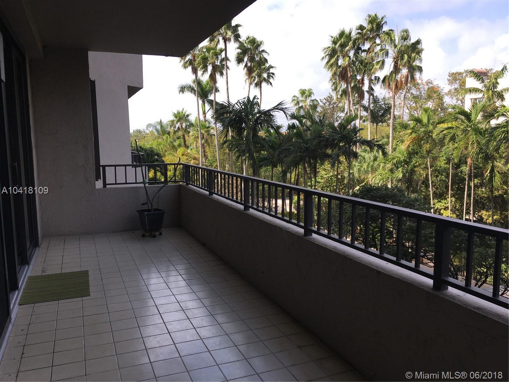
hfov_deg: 61.7
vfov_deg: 48.2
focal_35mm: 29
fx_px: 426
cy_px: 191
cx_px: 254
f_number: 2.2
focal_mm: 4.15
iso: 25
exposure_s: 1/754
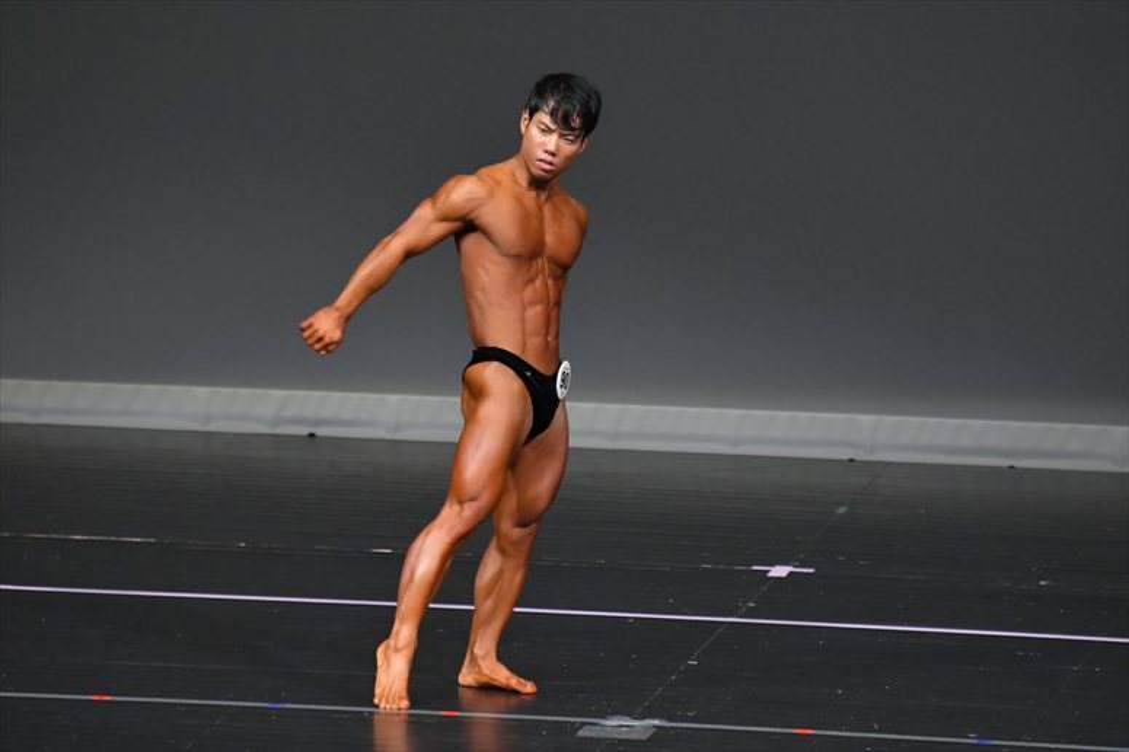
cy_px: 376
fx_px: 11755
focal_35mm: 375
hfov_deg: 5.5
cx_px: 564
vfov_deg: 3.7
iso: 4000
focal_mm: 250
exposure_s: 1/400
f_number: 5.6
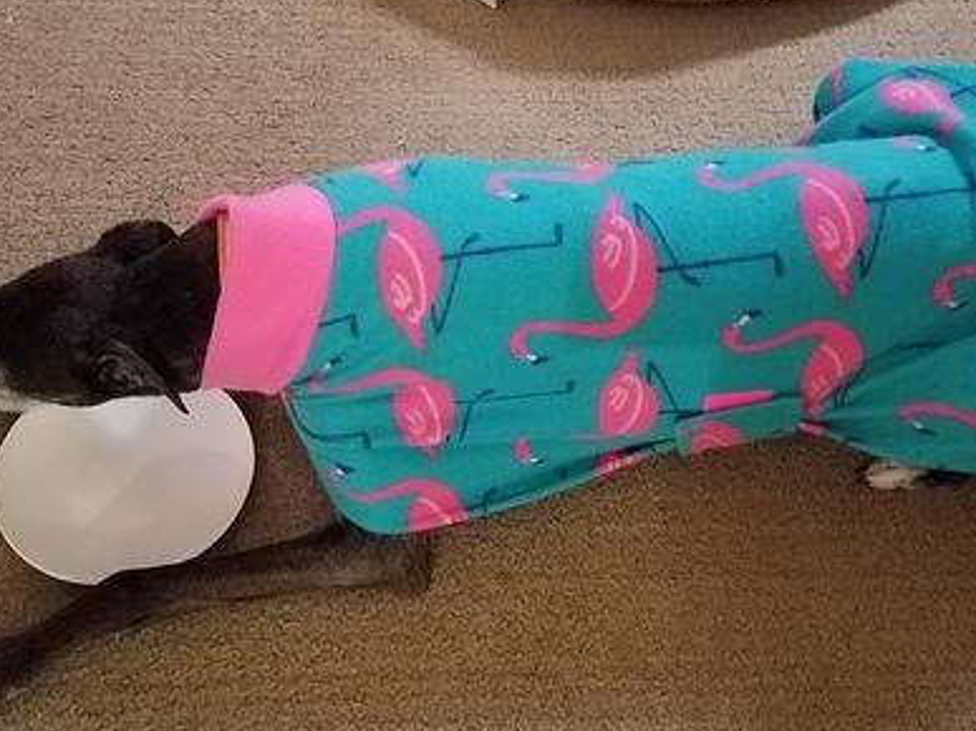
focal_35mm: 43
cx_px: 469
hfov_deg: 43.9
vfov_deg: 33.6
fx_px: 1212
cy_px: 348
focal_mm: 4.2
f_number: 1.7
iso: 800
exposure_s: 1/10
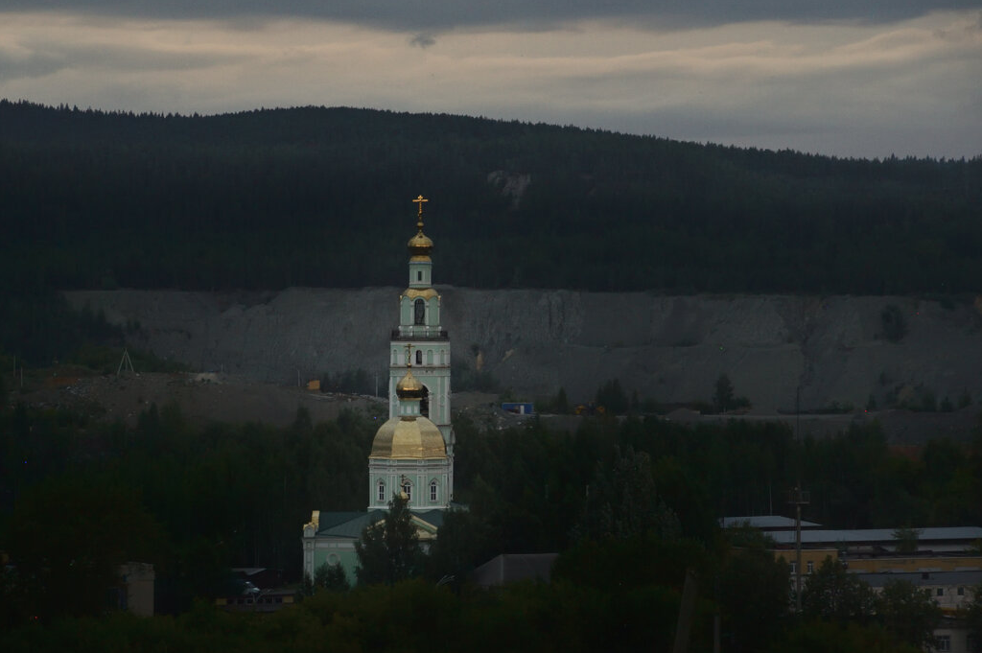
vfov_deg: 5.6
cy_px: 355
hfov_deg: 8.4
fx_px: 6705
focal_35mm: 246
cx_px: 428
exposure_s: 1/160
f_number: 6.3
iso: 800
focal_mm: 140
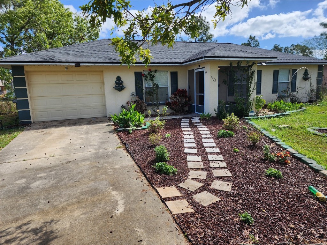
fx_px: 217
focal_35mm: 23
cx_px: 164
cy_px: 122
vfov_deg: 58.9
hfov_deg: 73.9
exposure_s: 1/876
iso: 12
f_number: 1.8
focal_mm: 6.4
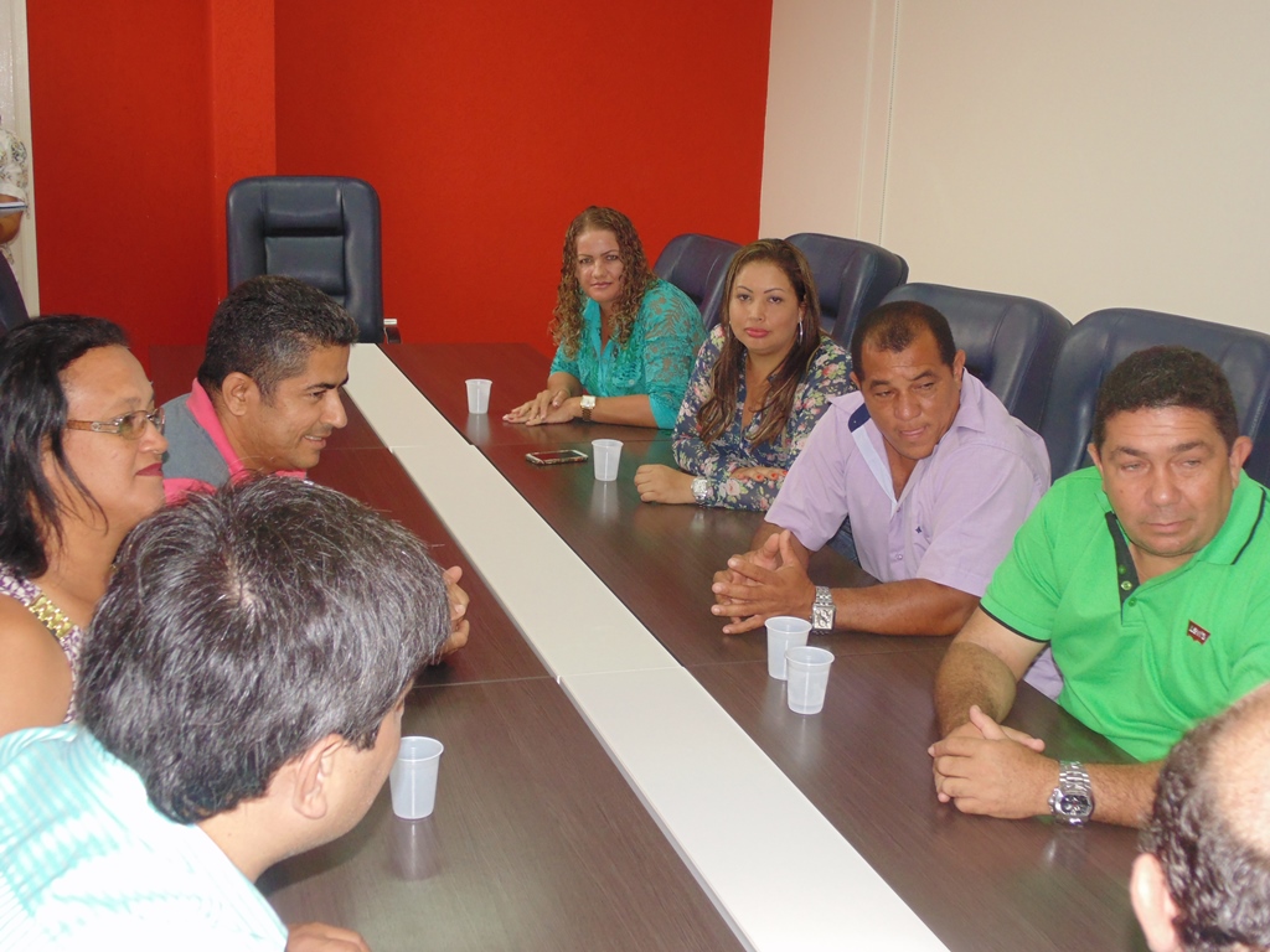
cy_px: 476
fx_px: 1578
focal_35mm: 43
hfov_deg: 43.9
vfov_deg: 33.6
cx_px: 635
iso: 200
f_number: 3.5
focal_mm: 7.7
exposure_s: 1/50
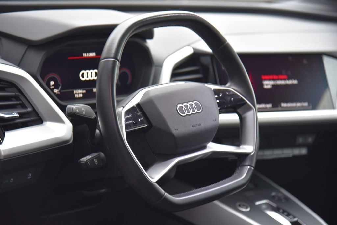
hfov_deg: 19.4
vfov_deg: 13.1
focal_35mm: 105
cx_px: 168
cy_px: 112
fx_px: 983
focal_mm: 105
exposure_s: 1/15
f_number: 4
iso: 500
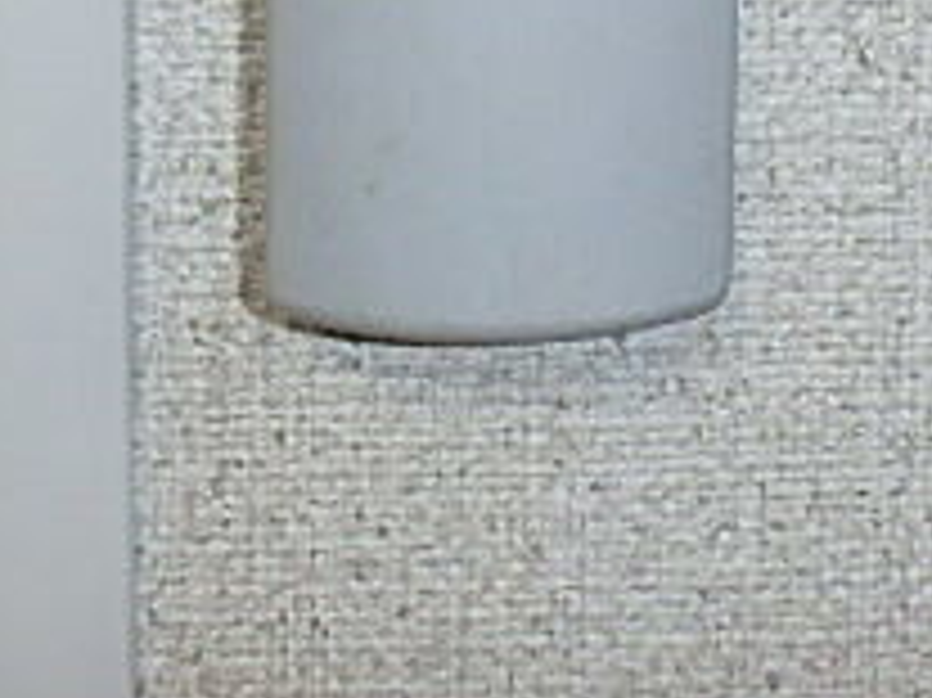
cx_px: 482
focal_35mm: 65
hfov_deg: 29.8
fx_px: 1749
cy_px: -306
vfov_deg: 19.9
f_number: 6
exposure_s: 1/30
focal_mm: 3.7
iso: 320
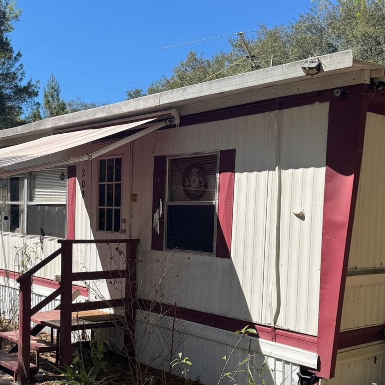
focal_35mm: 44
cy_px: 254
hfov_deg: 38.2
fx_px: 554
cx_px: 157
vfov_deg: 38.0
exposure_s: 1/3096
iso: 80
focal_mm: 6.76
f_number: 1.78
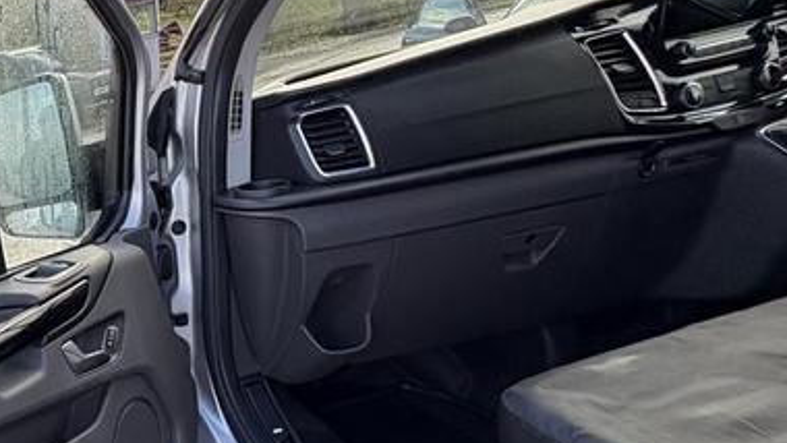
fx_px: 751
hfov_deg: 43.2
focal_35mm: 36
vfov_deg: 32.2
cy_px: 339
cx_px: -75
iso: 50
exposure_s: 1/150
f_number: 2.2
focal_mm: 2.22
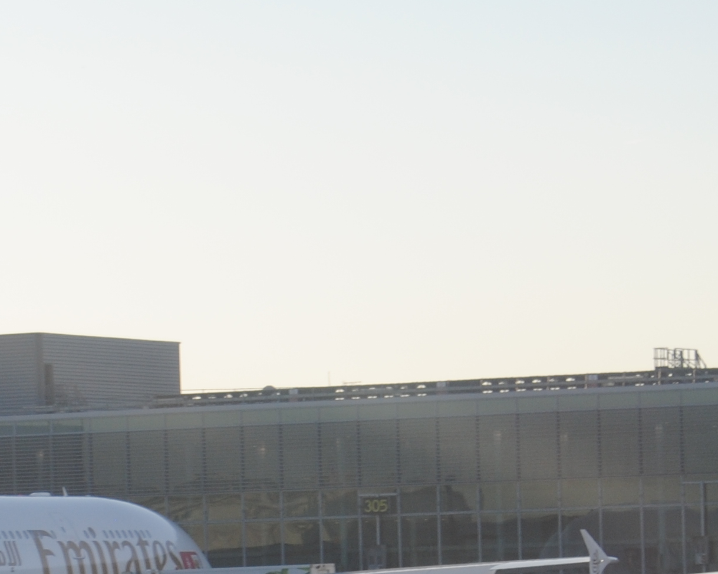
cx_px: 169
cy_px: 604
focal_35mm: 246
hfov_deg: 7.8
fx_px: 5237
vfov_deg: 6.3
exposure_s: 1/200
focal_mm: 55
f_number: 6.3
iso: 100
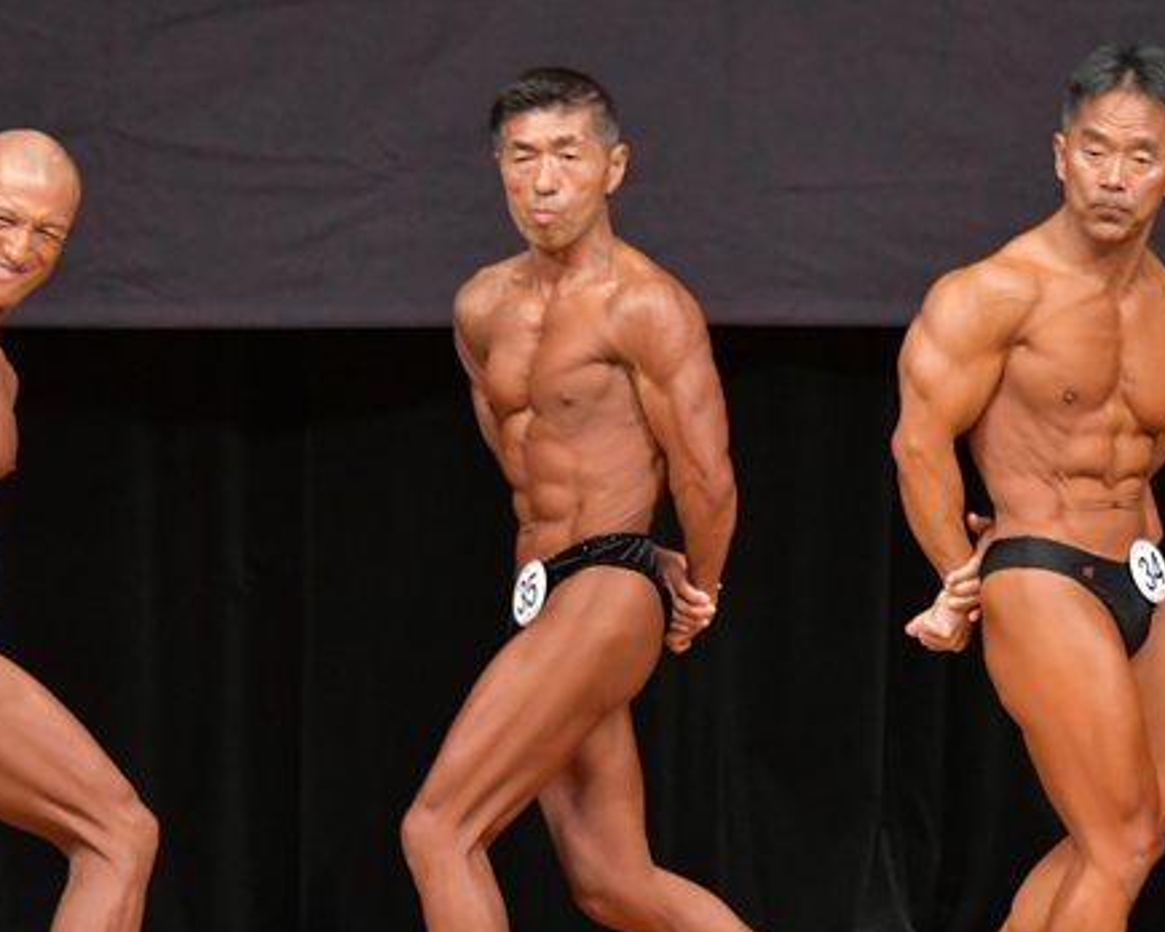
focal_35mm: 476
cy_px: 560
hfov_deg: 4.1
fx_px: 16412
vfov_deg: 3.3
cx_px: 933
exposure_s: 1/400
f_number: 5.6
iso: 5000
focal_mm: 190
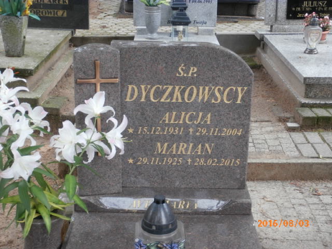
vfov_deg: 25.7
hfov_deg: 33.8
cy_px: 124
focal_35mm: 57
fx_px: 547
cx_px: 166
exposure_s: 1/40
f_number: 4.5
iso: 200
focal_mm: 10.11
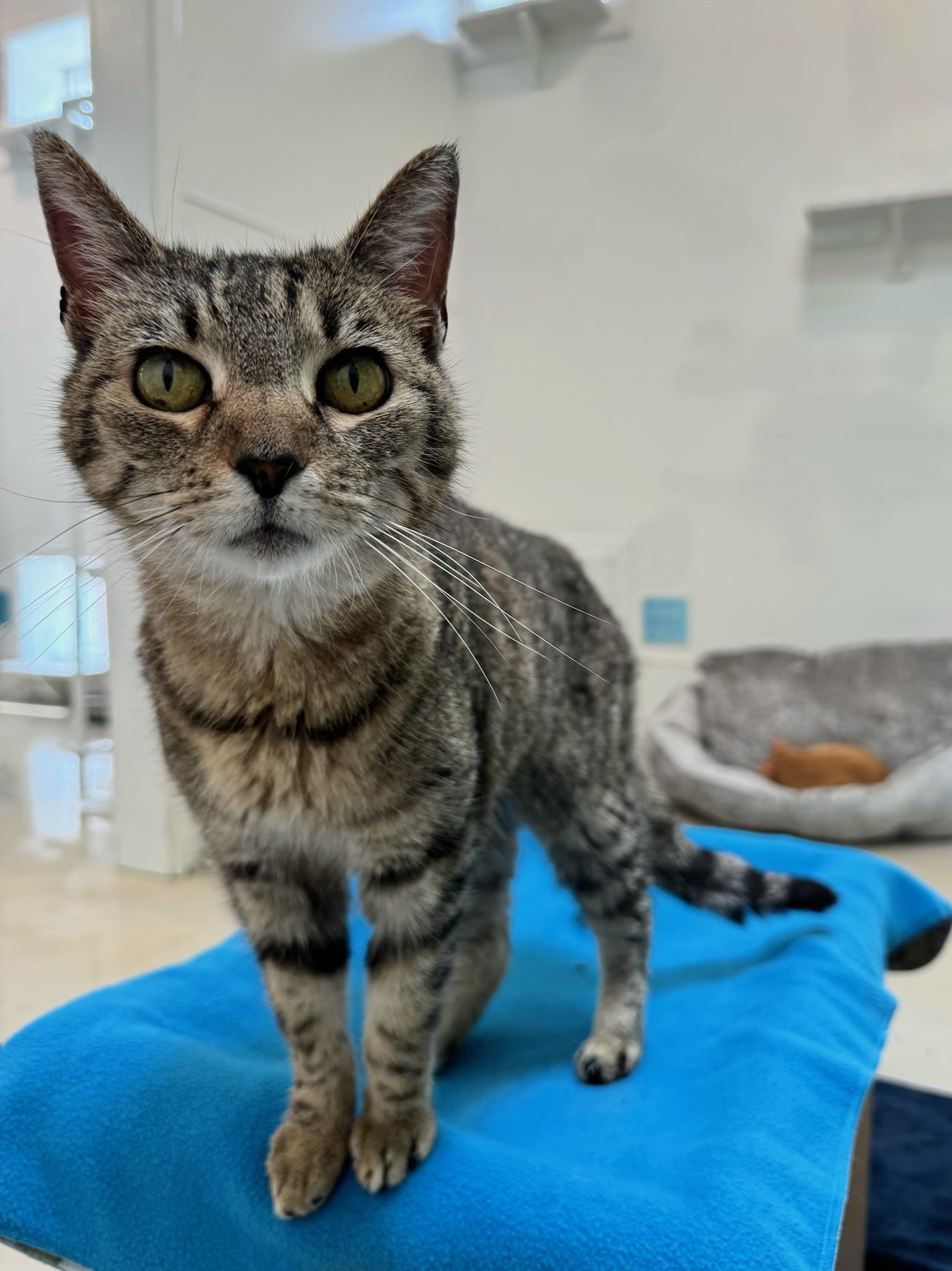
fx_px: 880
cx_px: 476
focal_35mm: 24
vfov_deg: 71.6
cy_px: 636
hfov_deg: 56.8
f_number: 1.78
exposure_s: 1/120
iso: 100
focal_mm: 6.76
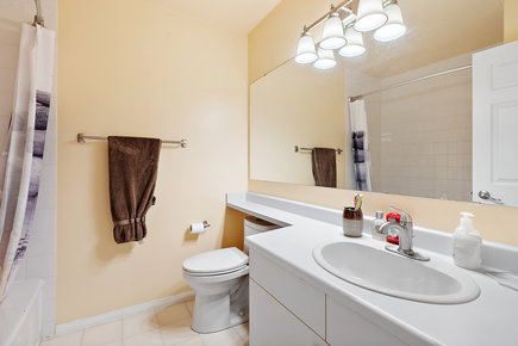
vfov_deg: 73.7
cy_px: 173
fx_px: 230
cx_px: 259
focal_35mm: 16
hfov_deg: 96.7
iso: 400
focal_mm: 16
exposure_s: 1/6
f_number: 7.1
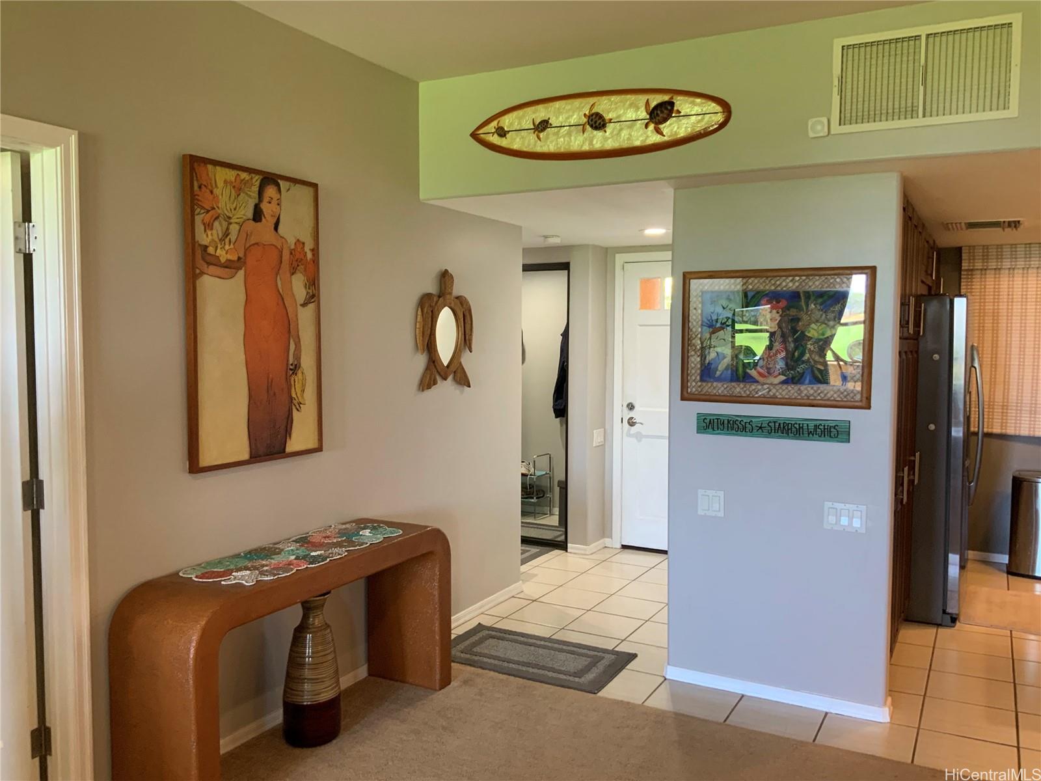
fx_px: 872
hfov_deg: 61.7
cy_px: 390
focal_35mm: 29
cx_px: 520
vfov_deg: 48.2
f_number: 1.8
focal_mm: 3
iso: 125
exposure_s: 1/60
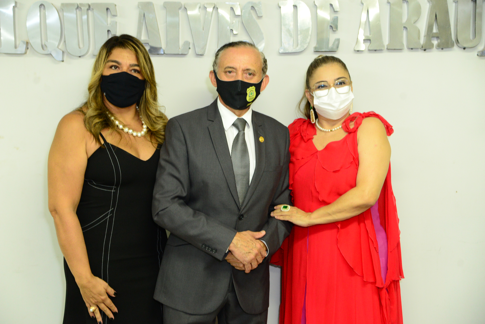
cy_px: 162
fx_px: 782
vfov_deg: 23.4
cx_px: 242
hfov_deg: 34.5
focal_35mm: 58
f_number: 4
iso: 3200
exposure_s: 1/80
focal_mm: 58
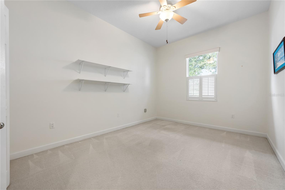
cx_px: 142
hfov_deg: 104.3
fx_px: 111
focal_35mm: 14
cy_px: 95
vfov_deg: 81.2
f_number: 8
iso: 500
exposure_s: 1/8
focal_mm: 14
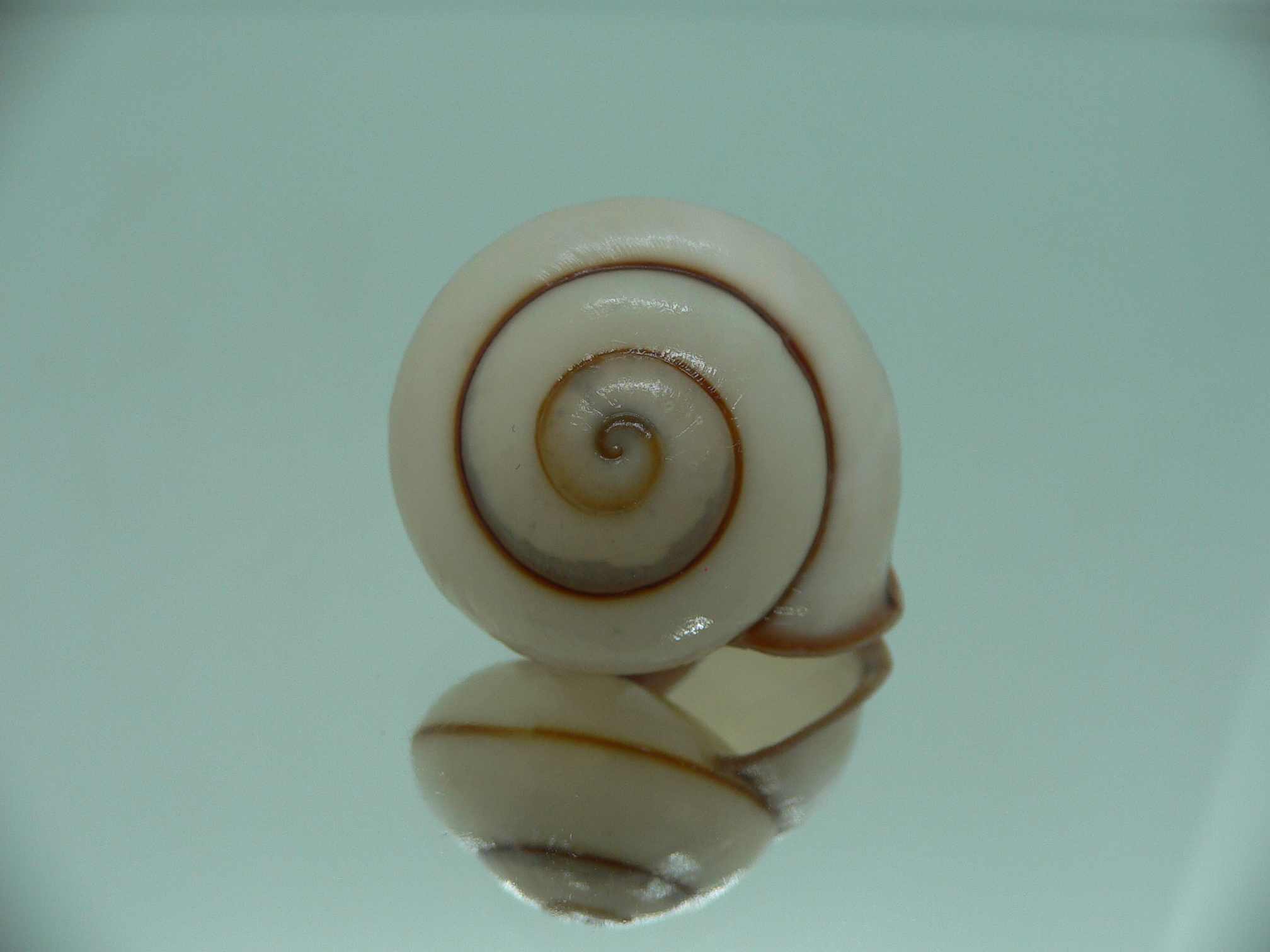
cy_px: 476
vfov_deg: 40.7
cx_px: 635
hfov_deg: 52.6
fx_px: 1284
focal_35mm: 35
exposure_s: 1/80
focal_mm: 4.6
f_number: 2.8
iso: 80
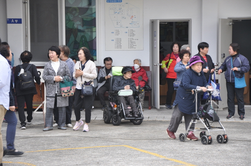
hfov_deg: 17.1
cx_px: 126
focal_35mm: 120
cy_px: 83
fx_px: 835
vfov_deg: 11.4
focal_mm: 80
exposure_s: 1/160
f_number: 6.3
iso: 200
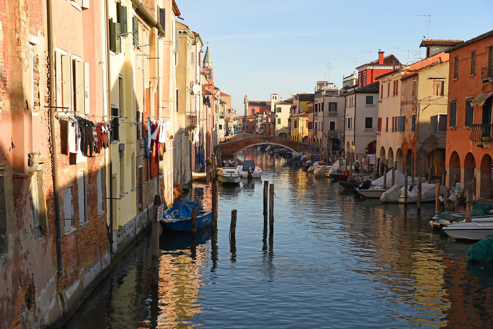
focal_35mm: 50
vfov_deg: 27.0
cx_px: 246
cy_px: 164
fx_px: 685
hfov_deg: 39.6
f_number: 6.3
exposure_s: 1/250
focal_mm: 50
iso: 100
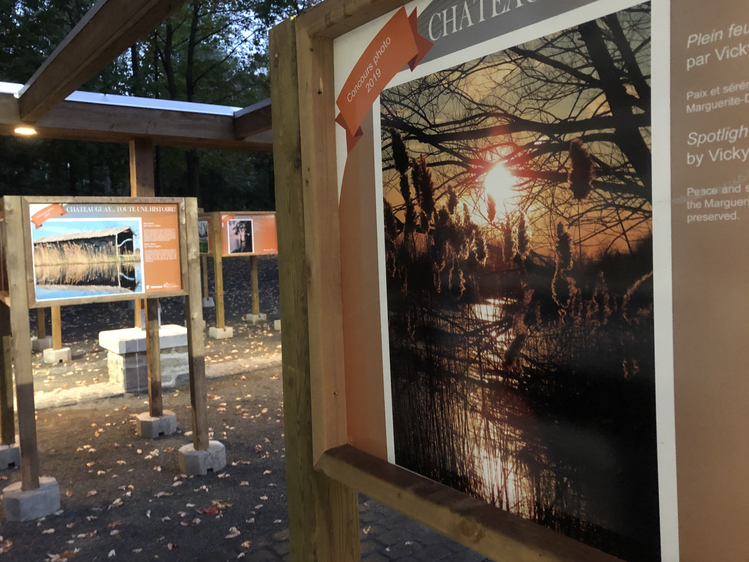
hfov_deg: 61.7
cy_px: 274
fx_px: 628
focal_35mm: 29
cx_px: 370
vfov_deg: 48.2
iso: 125
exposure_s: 1/4
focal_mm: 3.99
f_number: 1.8
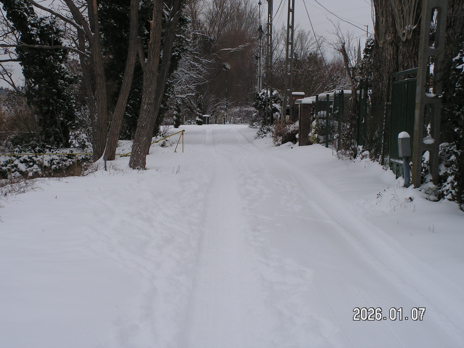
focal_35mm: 71
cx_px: 232
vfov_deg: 20.7
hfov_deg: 27.4
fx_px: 952
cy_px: 174
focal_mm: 11.9
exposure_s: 1/320
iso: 64
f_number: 4.8
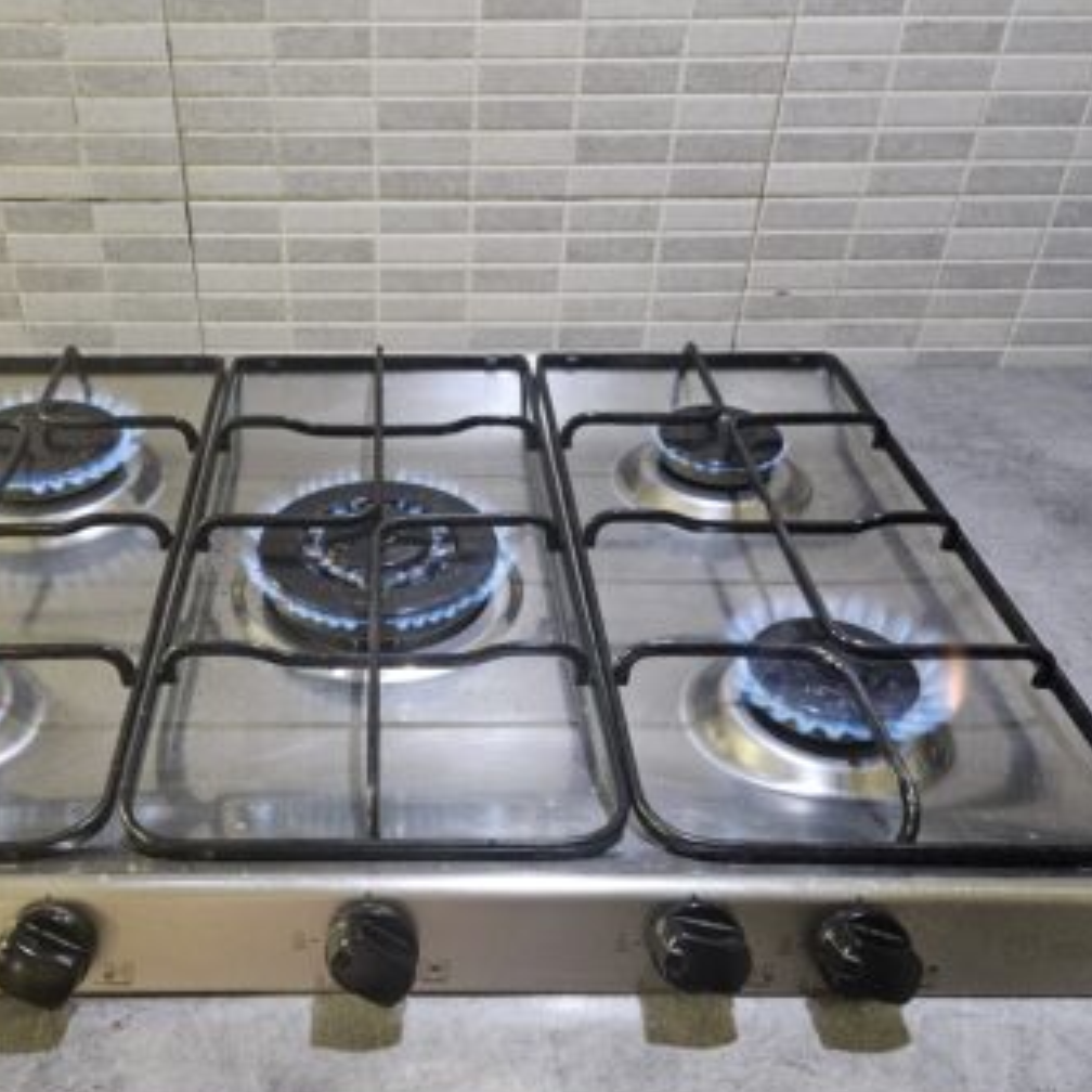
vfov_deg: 52.5
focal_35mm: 31
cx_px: 380
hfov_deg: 51.7
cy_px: 567
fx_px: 1106
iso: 640
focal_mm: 5.4
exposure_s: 1/33
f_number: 1.8
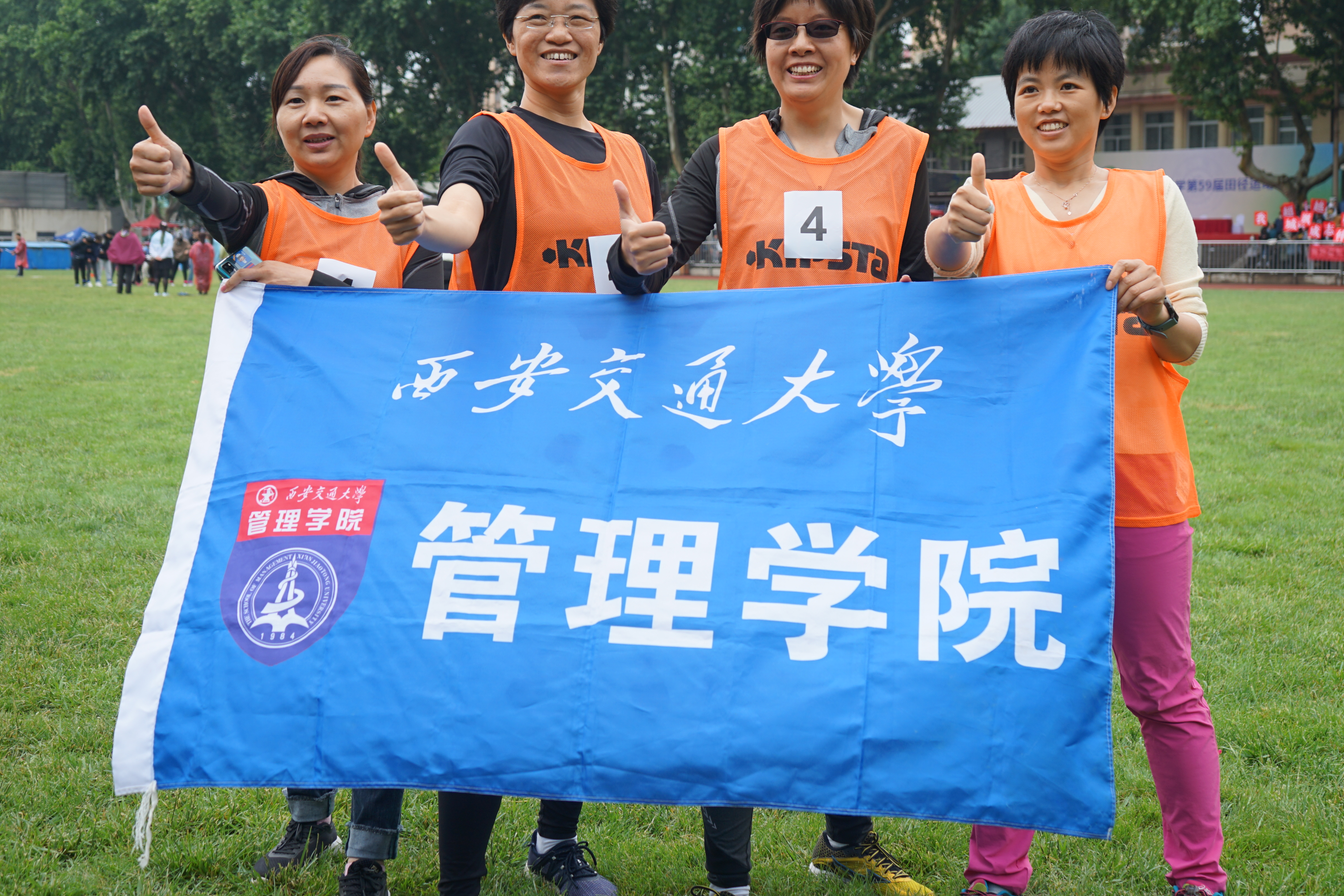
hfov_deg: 41.9
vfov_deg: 28.6
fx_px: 1755
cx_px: 673
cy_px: 343
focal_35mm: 47
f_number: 5
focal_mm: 38
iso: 100
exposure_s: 1/320
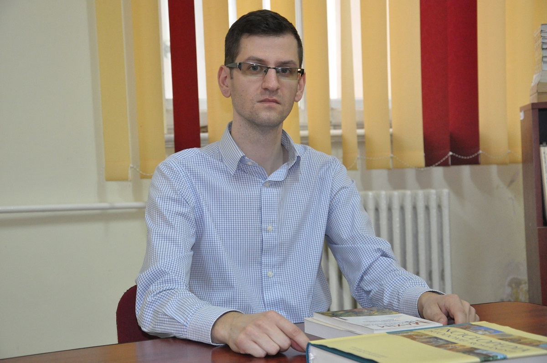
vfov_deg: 20.1
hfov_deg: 29.9
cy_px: 182
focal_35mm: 68
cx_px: 274
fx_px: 1024
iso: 2500
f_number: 5.6
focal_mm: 45
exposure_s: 1/80
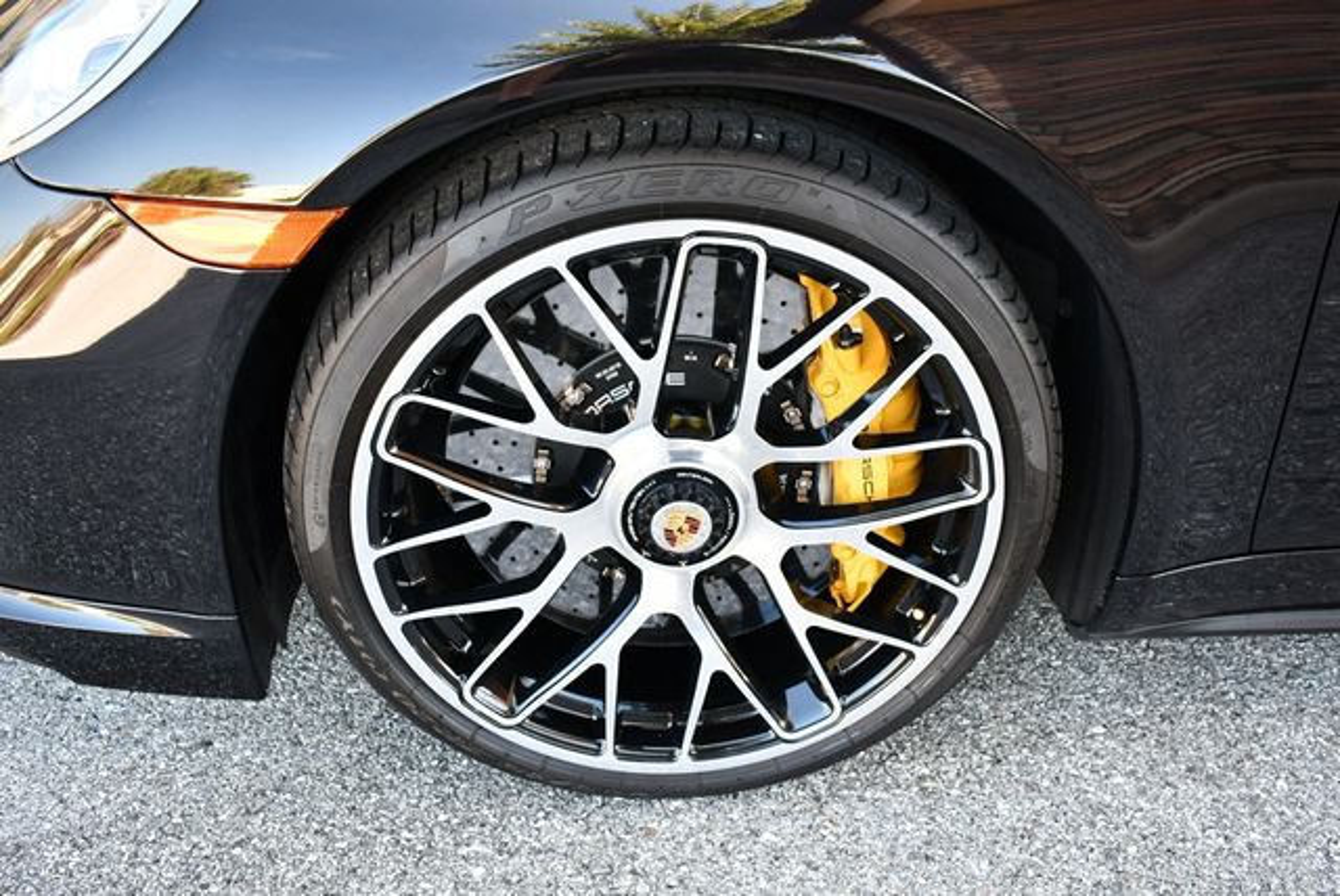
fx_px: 1341
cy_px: 448
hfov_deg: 53.1
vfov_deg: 36.9
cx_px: 670
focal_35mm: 36
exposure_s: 1/250
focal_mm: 18
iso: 640
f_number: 3.5
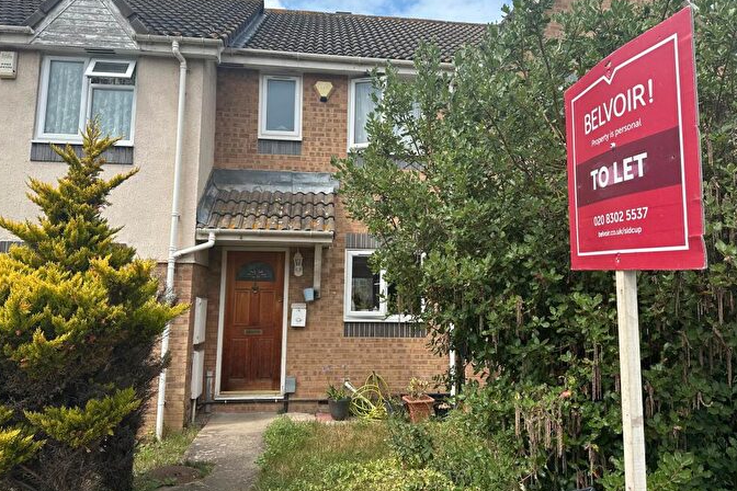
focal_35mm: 26
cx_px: 373
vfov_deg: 49.5
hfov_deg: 69.4
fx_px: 532
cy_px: 232
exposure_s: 1/3058
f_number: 1.78
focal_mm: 6.86
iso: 80
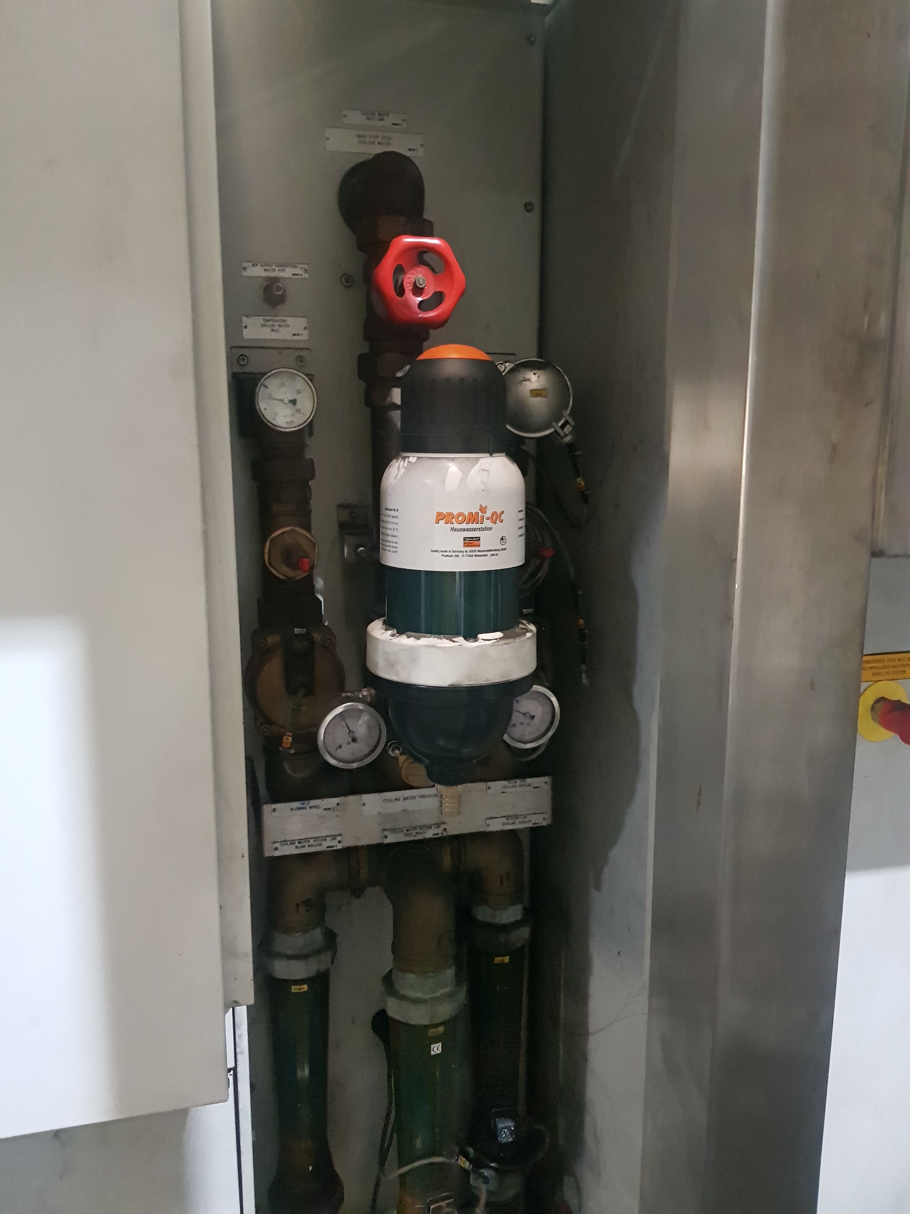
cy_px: 607
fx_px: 911
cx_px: 455
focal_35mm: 26
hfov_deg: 53.1
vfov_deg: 67.3
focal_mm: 4.3
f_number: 1.7
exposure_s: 1/33
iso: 800
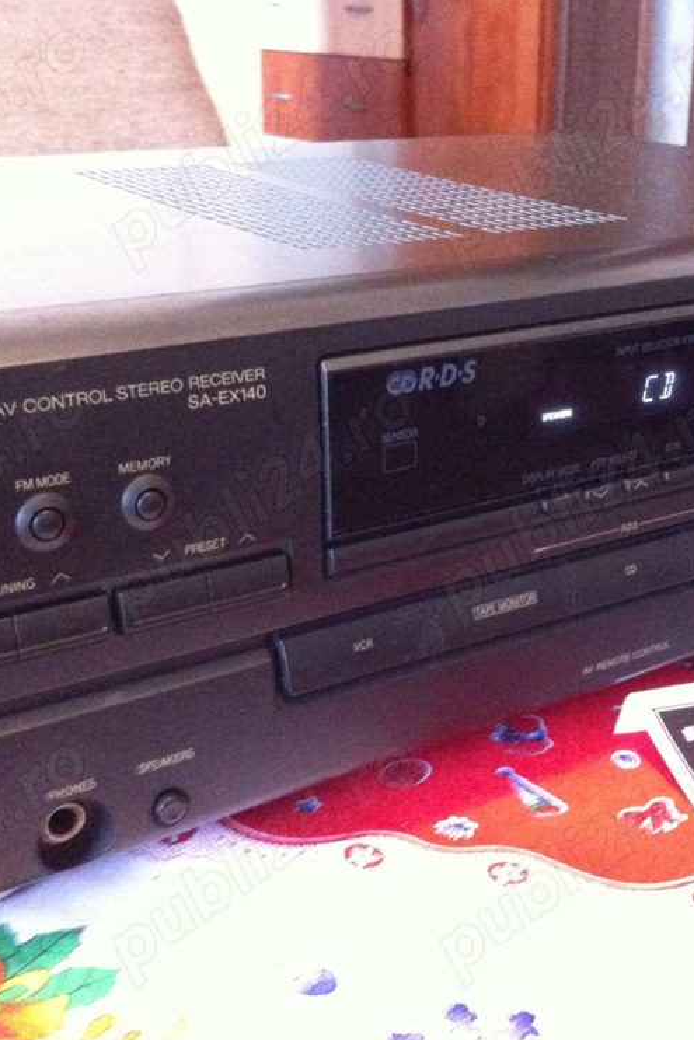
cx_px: 425
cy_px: 522
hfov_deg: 27.5
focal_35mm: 49
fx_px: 1416
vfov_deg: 40.3
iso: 1000
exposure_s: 1/15
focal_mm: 3.85
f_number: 2.8
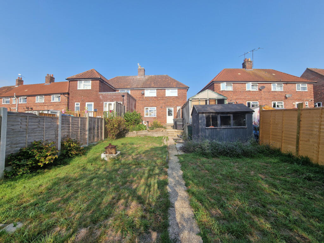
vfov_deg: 89.9
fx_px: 122
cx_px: 162
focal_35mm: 13
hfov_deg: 106.2
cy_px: 122
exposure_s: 1/1336
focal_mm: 2.2
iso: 50
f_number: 2.2
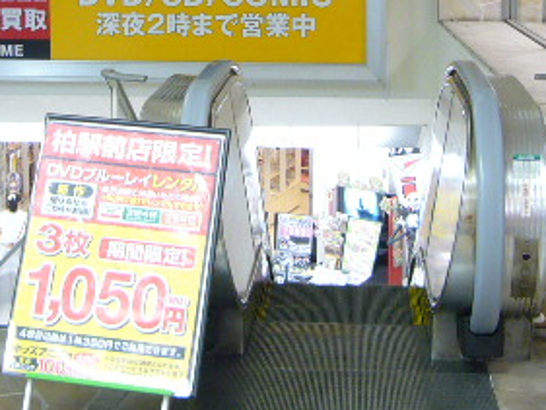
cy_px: 58
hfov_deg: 21.4
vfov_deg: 16.1
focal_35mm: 91
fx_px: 1436
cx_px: 165
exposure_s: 1/8
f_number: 2.8
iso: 100
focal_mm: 4.7
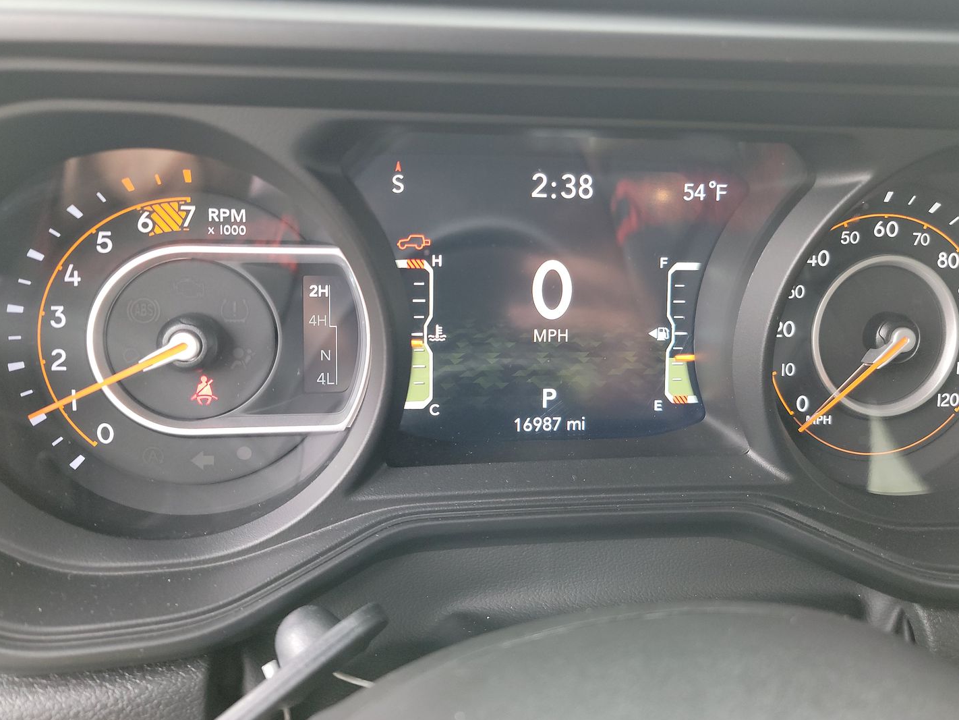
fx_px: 748
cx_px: 515
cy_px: 317
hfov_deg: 65.2
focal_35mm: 27
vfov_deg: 51.2
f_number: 1.8
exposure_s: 1/59
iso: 350
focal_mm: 6.7
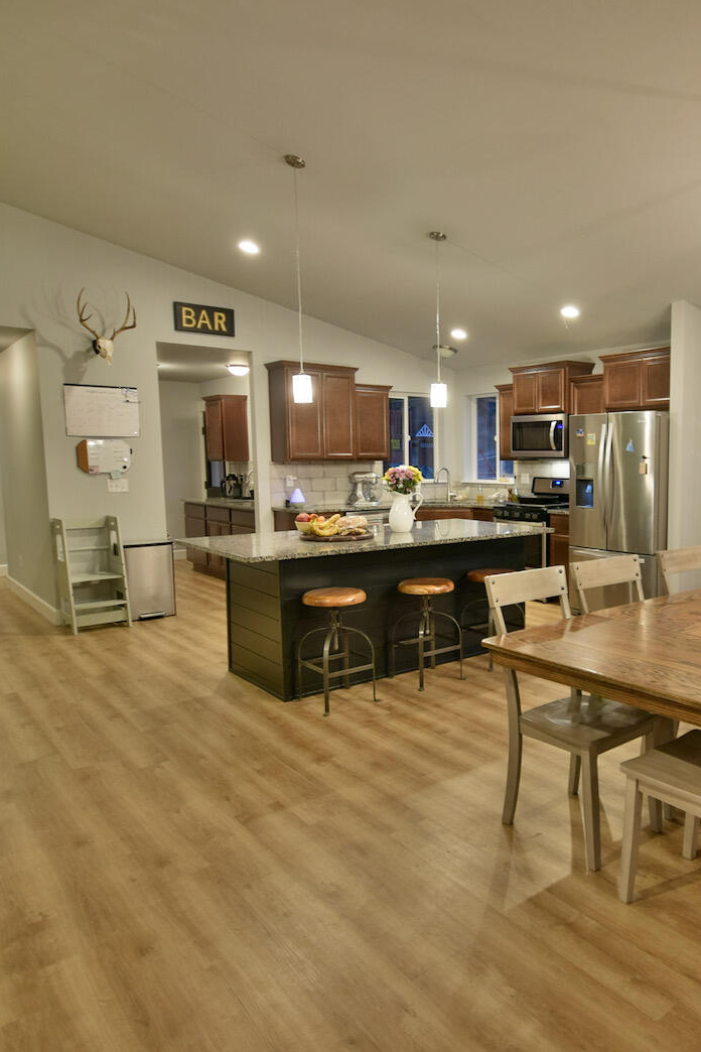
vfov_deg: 76.1
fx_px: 672
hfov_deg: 52.9
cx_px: 517
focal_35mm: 23
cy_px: 519
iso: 250
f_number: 4
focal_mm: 10
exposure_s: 1/13
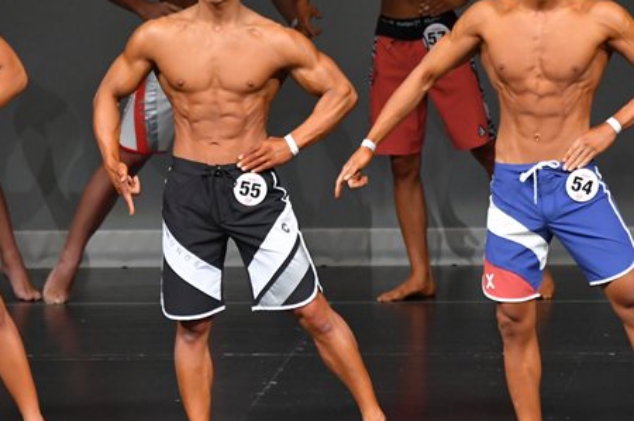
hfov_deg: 4.0
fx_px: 9095
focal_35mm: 517
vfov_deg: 2.7
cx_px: 299
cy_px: 172
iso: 4000
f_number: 5.6
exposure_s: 1/400
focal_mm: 200
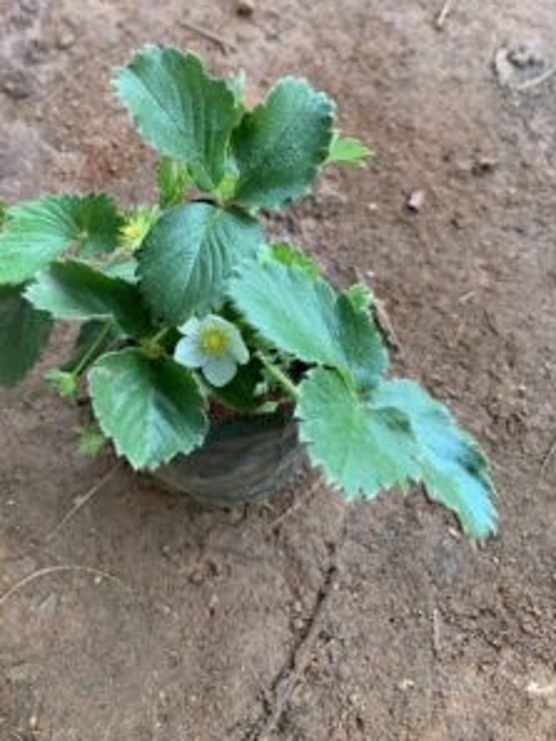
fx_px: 749
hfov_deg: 40.3
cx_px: 194
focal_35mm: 35
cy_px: 247
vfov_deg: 51.6
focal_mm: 4.25
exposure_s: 1/121
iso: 50
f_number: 1.8
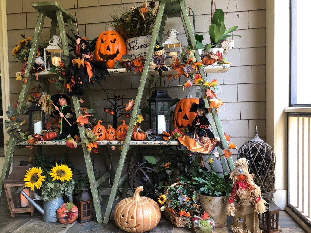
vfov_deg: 46.8
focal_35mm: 30
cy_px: 124
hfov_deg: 59.9
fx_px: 270
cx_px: 145
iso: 40
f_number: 1.8
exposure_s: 1/20
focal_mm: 4
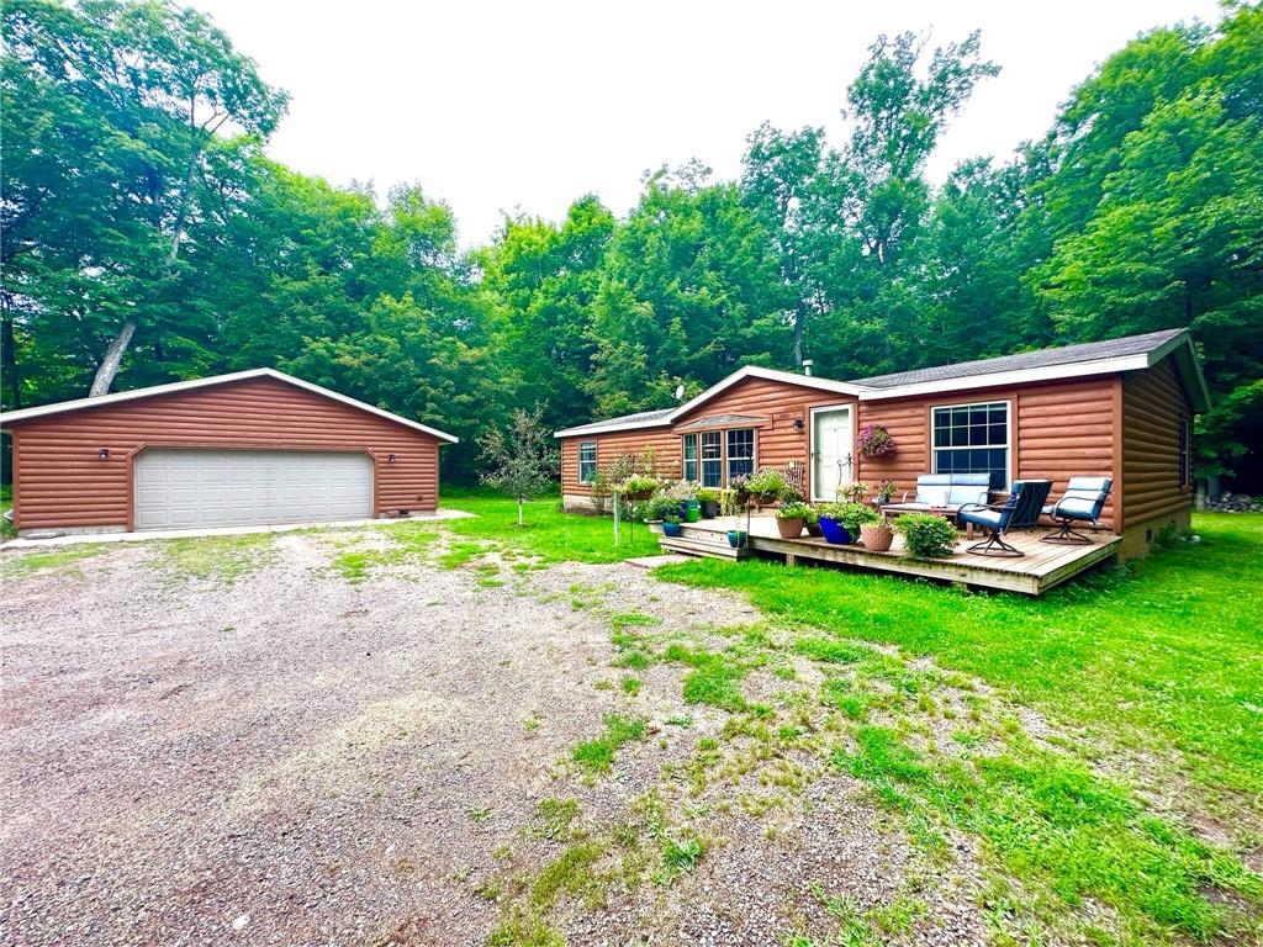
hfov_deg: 102.1
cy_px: 474
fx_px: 511
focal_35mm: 14
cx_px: 632
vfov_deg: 85.7
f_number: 2.2
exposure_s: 1/184
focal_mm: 2.22
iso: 40
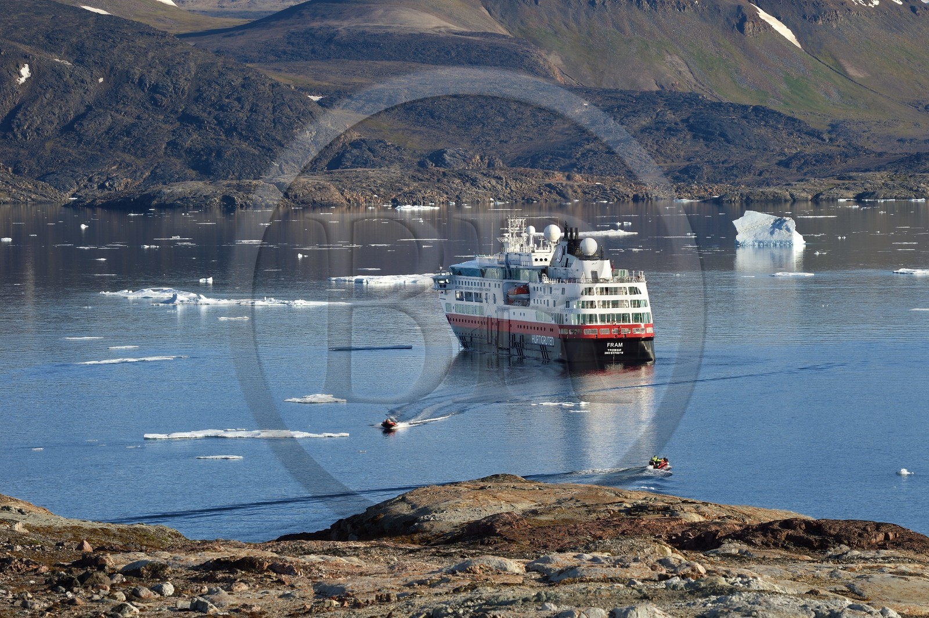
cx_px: 464
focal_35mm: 200
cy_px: 309
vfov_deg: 6.9
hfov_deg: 10.3
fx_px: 5157
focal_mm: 200
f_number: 13
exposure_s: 1/320
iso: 200
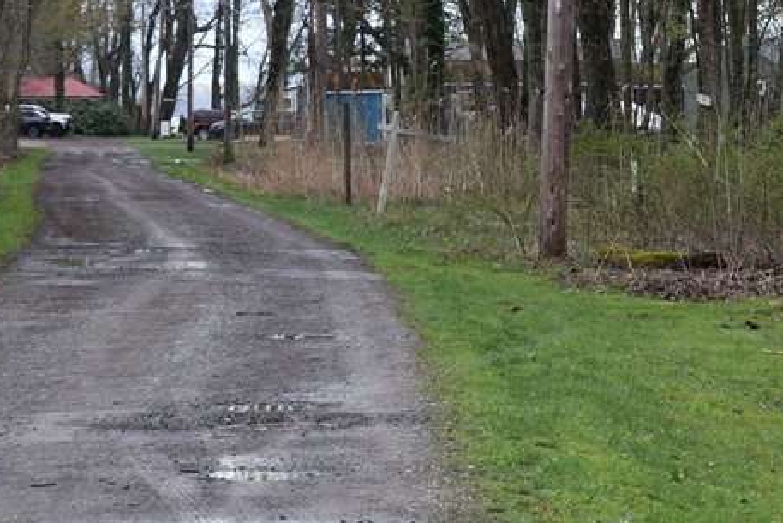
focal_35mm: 171
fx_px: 3720
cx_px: 687
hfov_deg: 11.9
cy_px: 146
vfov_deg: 8.0
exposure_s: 1/250
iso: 200
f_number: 7.1
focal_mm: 48
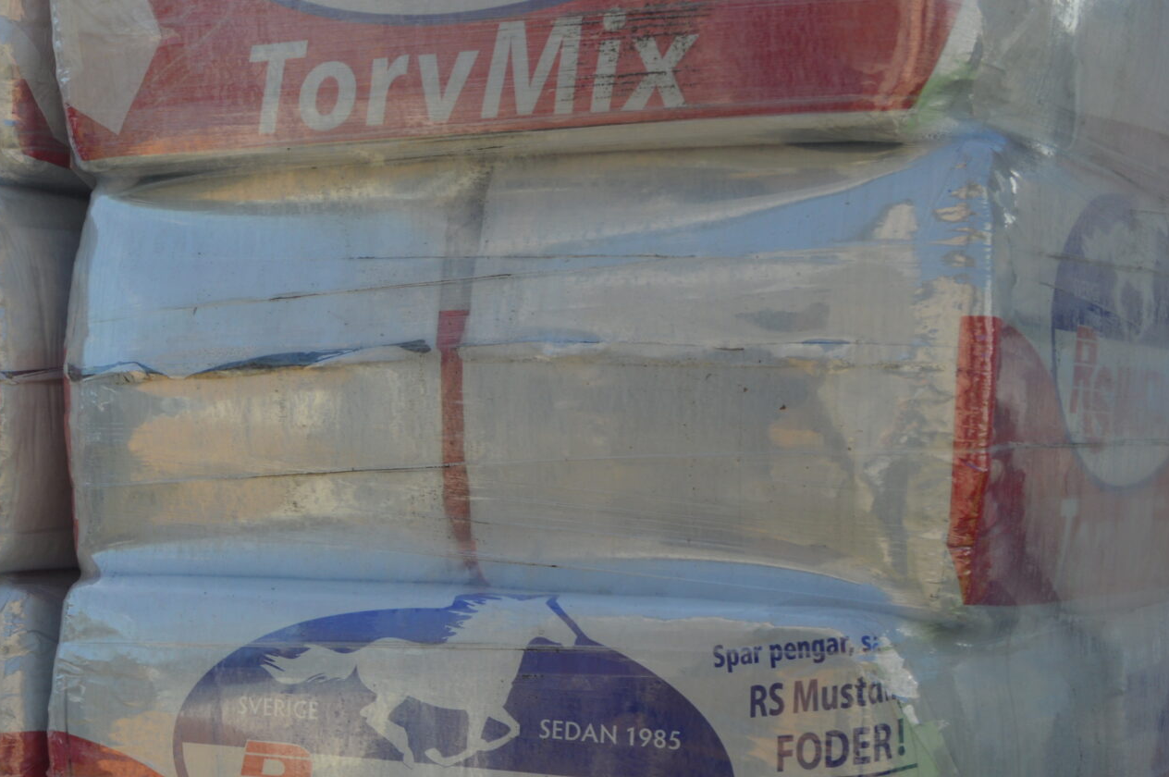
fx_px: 2563
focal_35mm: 79
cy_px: 639
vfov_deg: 17.1
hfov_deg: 24.6
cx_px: 34
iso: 100
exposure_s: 1/200
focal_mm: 26
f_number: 7.1
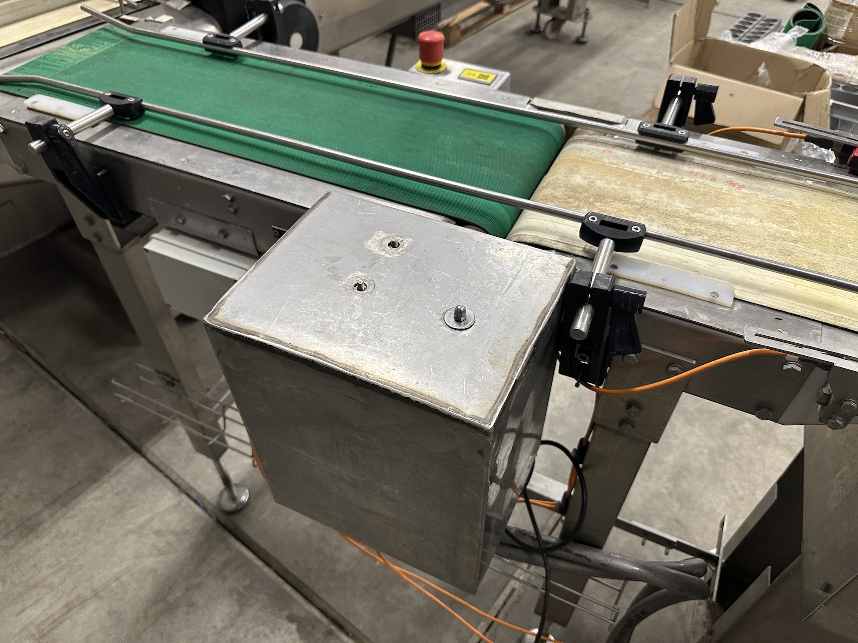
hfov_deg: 71.6
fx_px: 595
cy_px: 322
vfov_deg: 56.8
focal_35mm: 24
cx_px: 429
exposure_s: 1/50
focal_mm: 6.86
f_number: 1.78
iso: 250
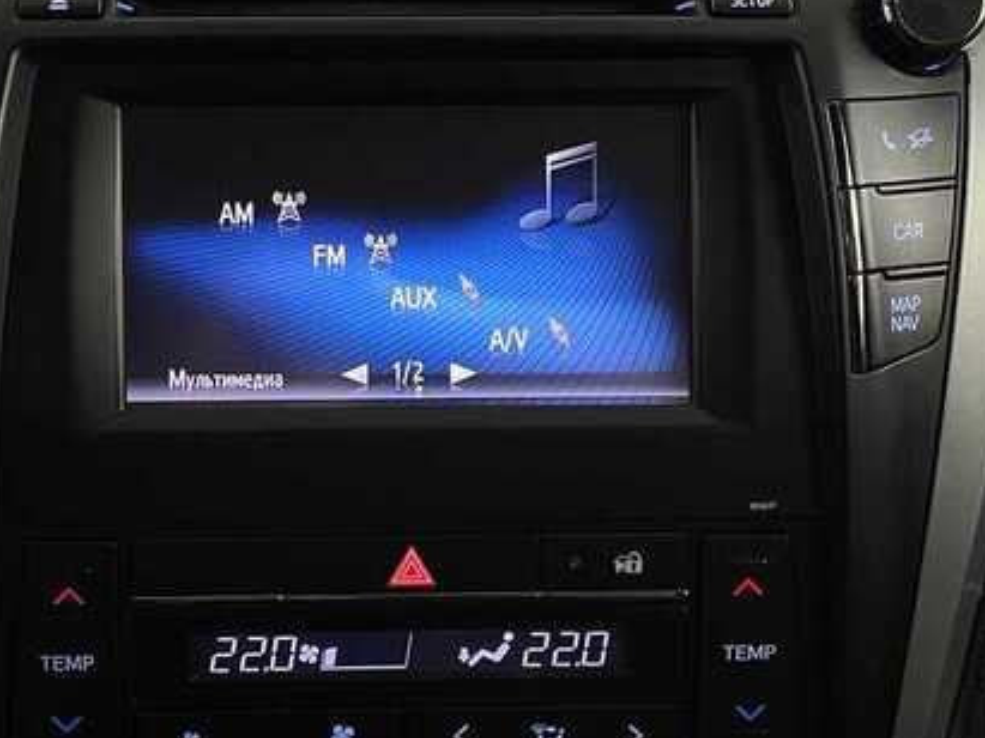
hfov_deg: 33.7
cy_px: 337
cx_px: 391
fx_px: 1621
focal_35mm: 57
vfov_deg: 25.6
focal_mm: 4.2
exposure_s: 1/50
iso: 160
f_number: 1.6
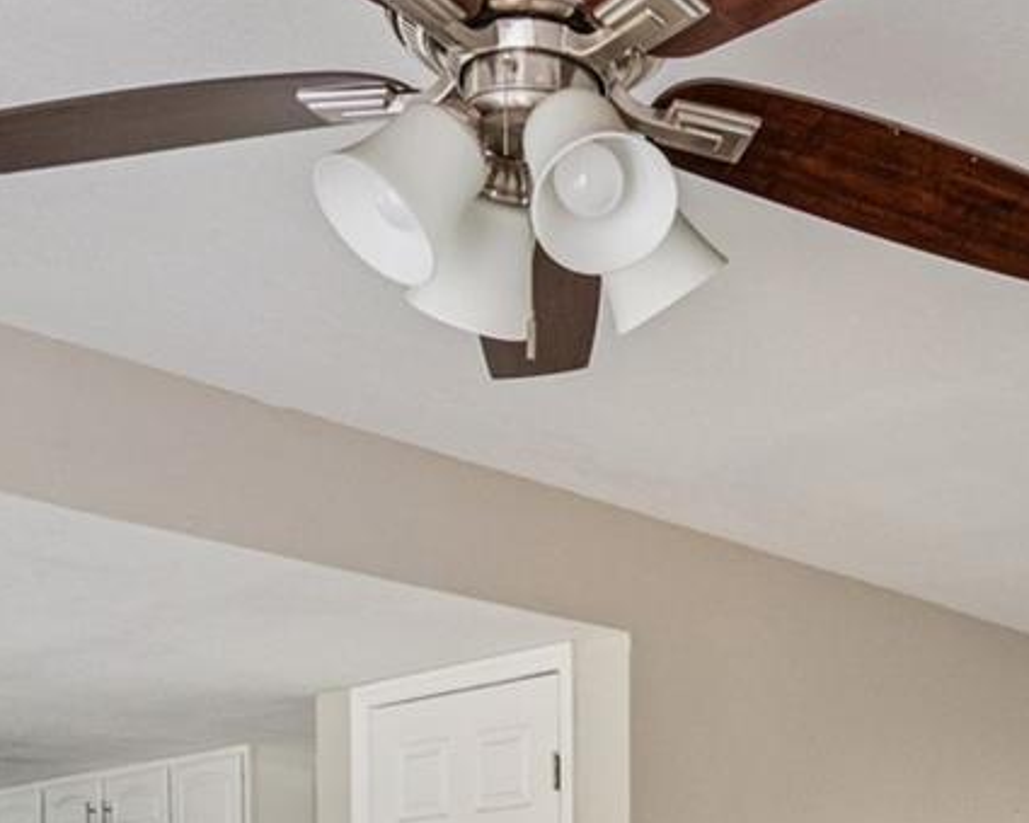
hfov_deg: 34.1
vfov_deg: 25.5
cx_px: 845
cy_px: 1000
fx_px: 1614
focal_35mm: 53
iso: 640
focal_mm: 10
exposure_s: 1/20
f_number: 7.1
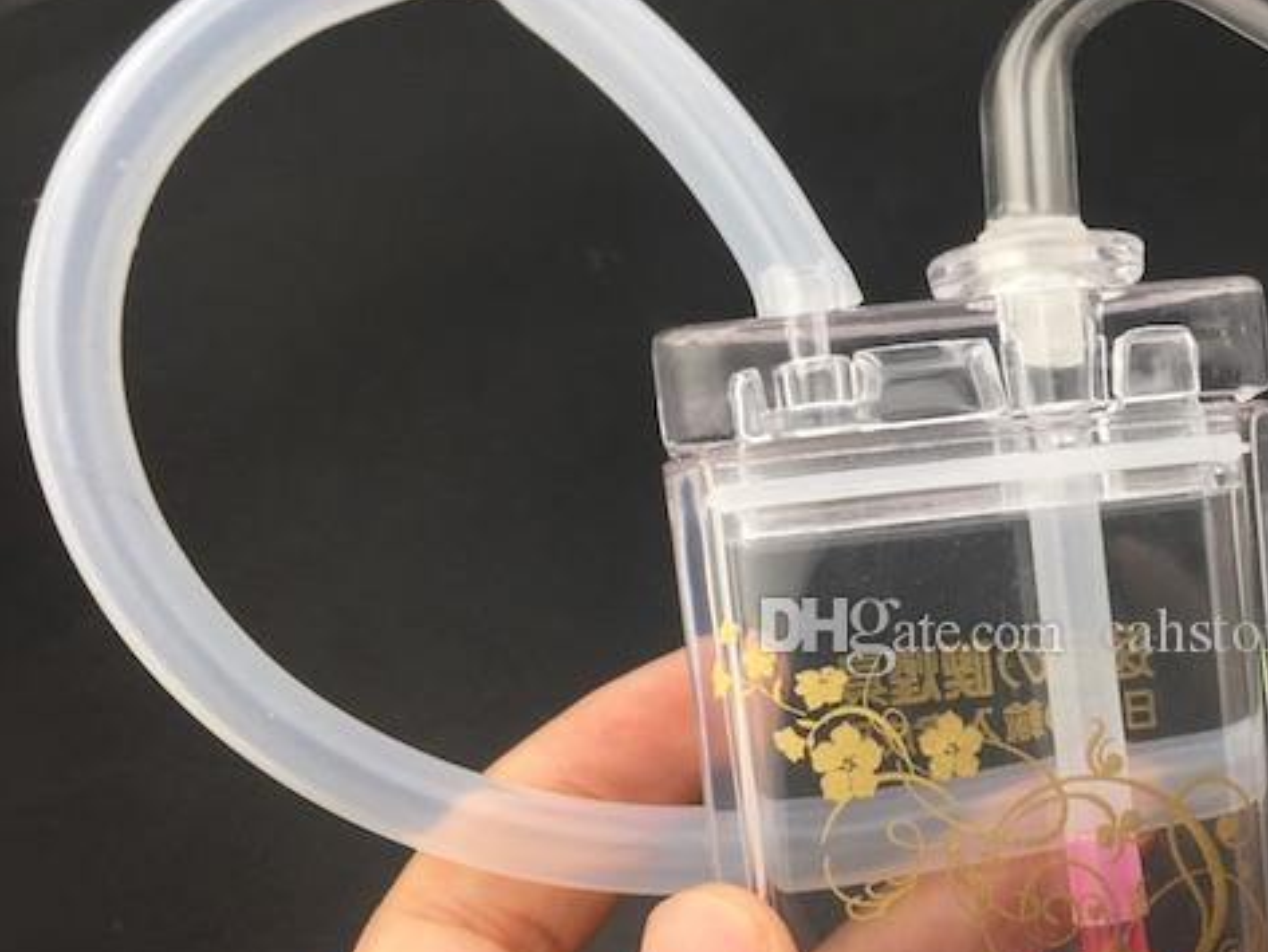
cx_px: 1024
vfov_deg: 29.5
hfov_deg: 37.4
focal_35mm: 49
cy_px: 638
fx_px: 1795
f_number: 2.2
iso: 32
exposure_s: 1/100
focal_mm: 4.15
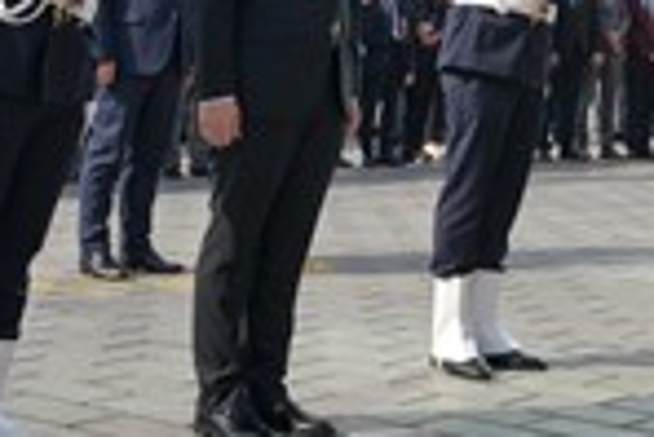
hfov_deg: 20.4
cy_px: -283
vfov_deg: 13.1
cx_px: 636
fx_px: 1764
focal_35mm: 97
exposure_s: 1/200
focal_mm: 24
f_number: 10
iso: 160
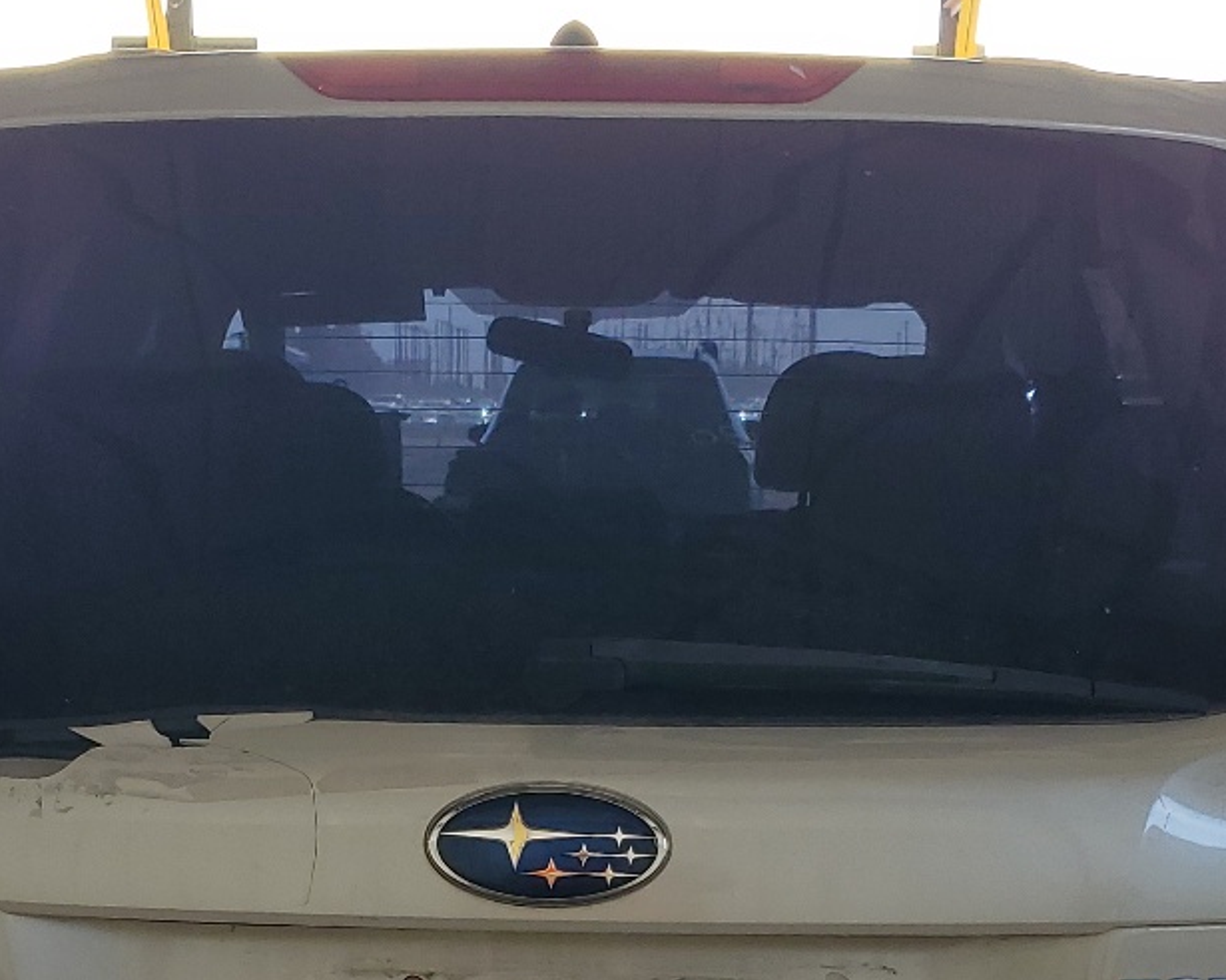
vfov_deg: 22.3
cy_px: 980
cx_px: 506
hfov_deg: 28.7
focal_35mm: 66
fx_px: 2395
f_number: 1.5
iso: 50
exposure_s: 1/278
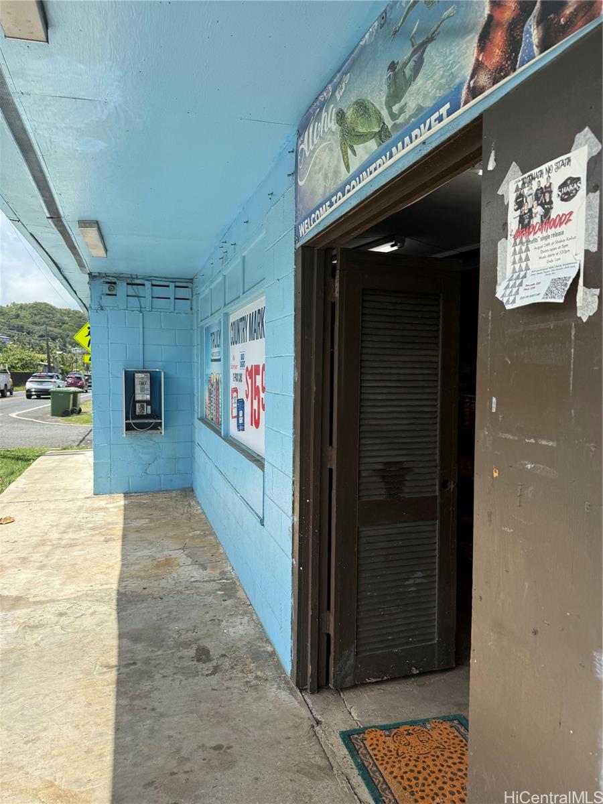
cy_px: 402
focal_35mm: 24
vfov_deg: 71.6
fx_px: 557
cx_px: 302
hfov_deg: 56.8
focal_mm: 6.76
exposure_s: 1/2525
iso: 100
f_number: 1.78
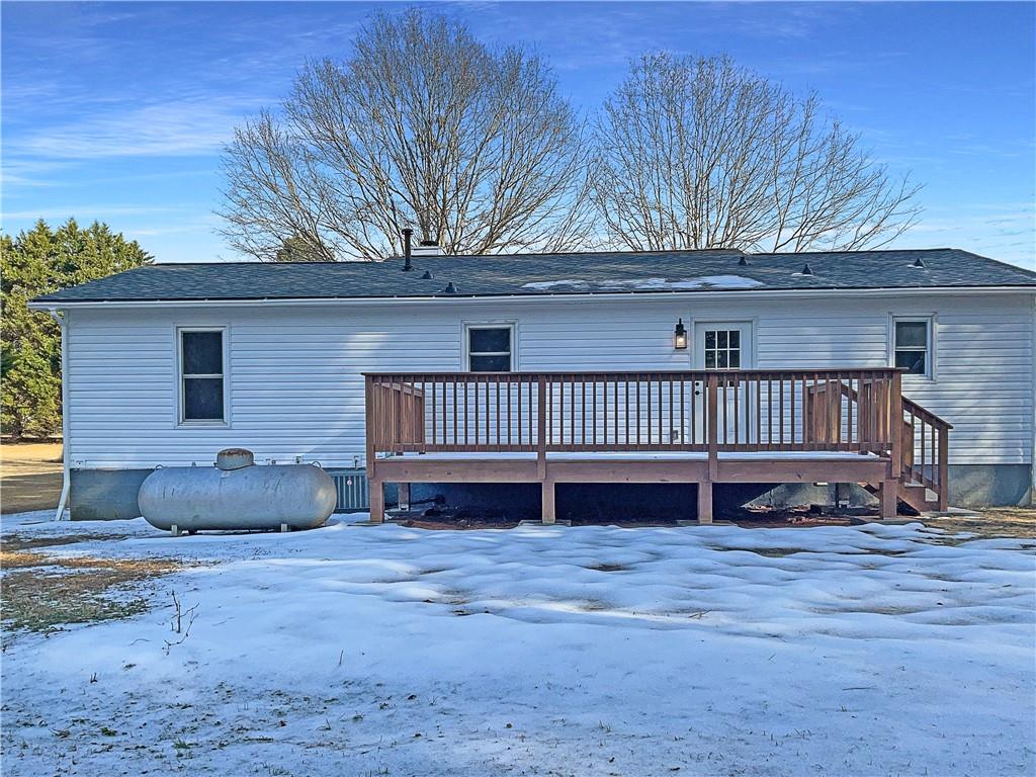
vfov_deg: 48.2
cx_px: 518
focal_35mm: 29
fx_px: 868
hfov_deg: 61.7
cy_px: 388
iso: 16
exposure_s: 1/1015
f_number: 1.8
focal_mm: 3
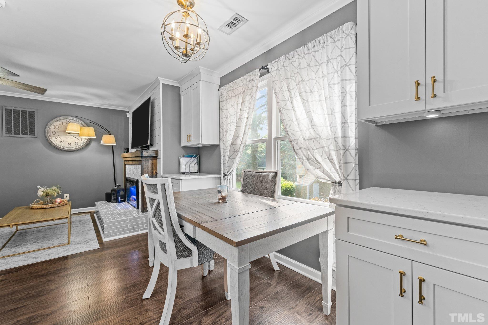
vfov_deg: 77.3
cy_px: 162
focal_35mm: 15
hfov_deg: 100.4
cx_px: 244
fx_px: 203
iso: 400
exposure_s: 1/2.5
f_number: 6.3
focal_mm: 15
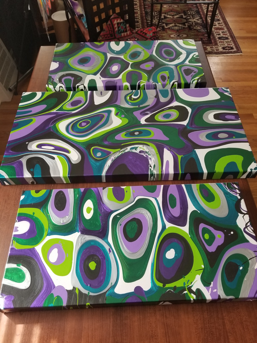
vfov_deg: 67.3
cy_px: 172
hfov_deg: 53.1
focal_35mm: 26
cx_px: 128
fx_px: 257
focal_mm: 4.25
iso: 80
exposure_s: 1/60
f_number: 1.7
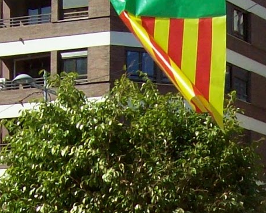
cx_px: 270
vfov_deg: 9.3
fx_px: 1244
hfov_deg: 12.1
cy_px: 378
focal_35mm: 158
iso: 80
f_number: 4.8
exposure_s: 1/514
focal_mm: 6
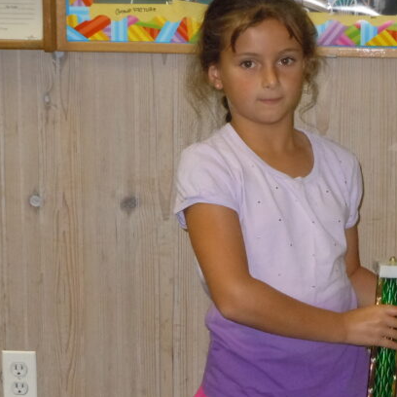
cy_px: 262
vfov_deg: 14.2
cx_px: 302
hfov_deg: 14.1
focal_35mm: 123
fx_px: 1596
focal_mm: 13.2
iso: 640
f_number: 5.2
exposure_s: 1/40
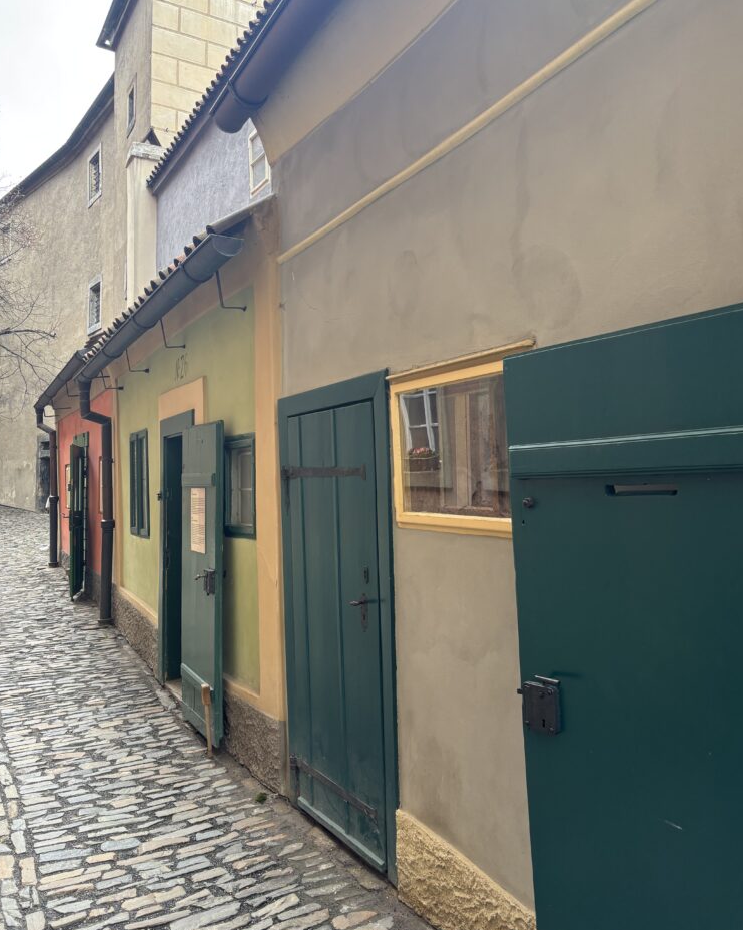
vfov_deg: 62.2
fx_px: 770
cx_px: 378
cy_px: 432
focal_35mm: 28
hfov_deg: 51.5
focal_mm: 5.96
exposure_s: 1/152
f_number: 1.6
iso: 64
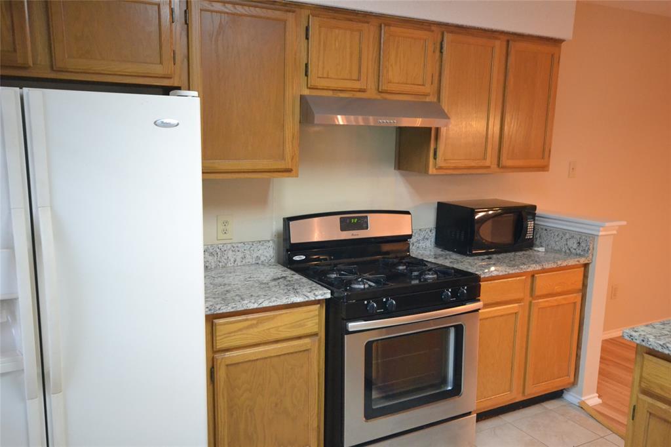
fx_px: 559
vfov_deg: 43.6
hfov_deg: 61.9
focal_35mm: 30
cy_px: 224
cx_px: 336
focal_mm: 20
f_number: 5.6
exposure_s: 1/40
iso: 3200
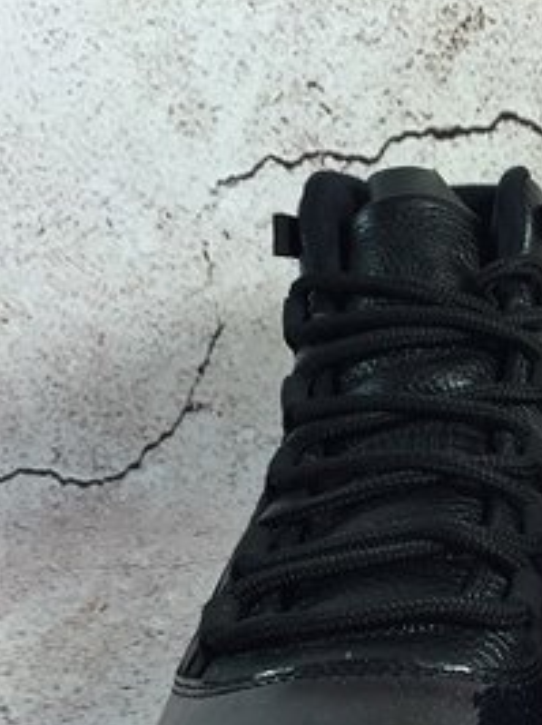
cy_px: 549
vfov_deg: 31.6
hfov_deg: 22.8
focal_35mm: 60
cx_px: 616
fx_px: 1255
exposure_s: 1/50
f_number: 2.2
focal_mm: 4.15
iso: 32
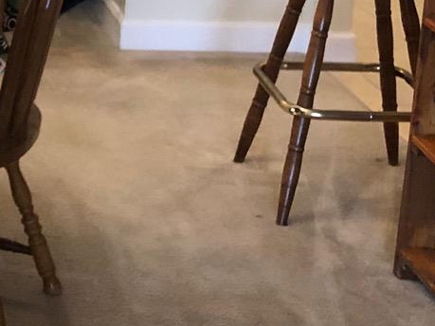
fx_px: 1570
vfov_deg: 11.4
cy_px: -135
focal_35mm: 125
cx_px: -129
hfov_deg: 15.1
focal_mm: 4
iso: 64
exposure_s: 1/15
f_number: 1.8
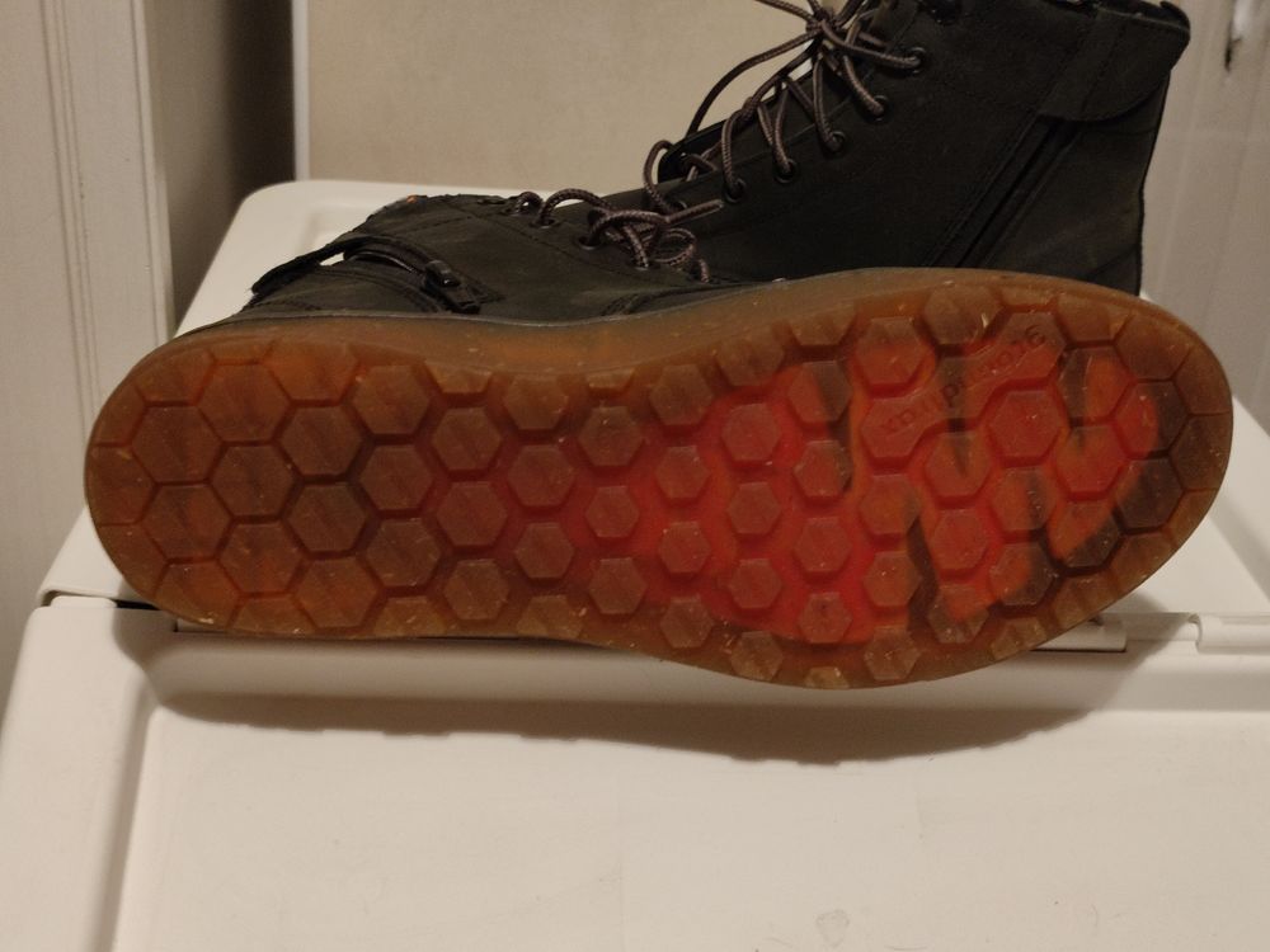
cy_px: 476
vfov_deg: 54.9
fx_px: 917
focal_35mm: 25
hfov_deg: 69.4
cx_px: 635
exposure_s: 1/20
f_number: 1.9
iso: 678
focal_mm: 6.04
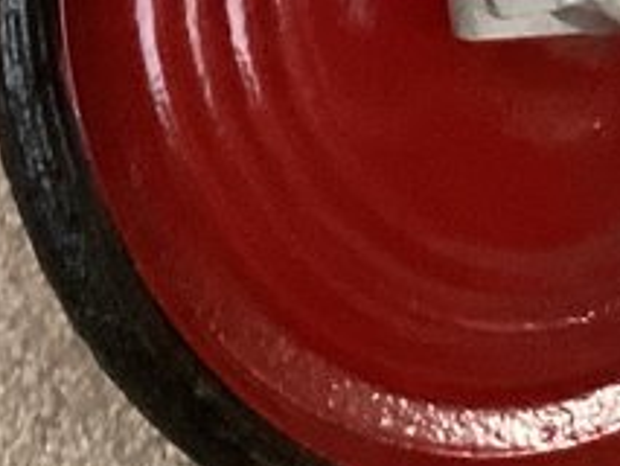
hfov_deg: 8.9
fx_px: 3943
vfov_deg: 6.4
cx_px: 793
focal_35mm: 220
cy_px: -680
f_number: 2.4
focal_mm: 3.3
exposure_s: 1/60
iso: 320
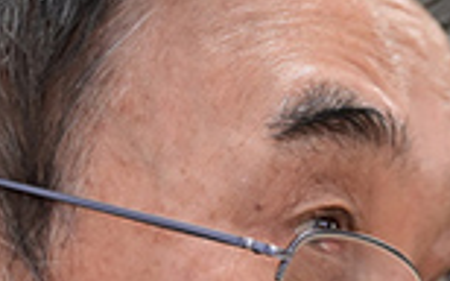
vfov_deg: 2.6
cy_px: 306
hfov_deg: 4.1
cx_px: 669
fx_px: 6226
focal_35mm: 508
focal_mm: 120
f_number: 2.8
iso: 800
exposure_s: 1/250
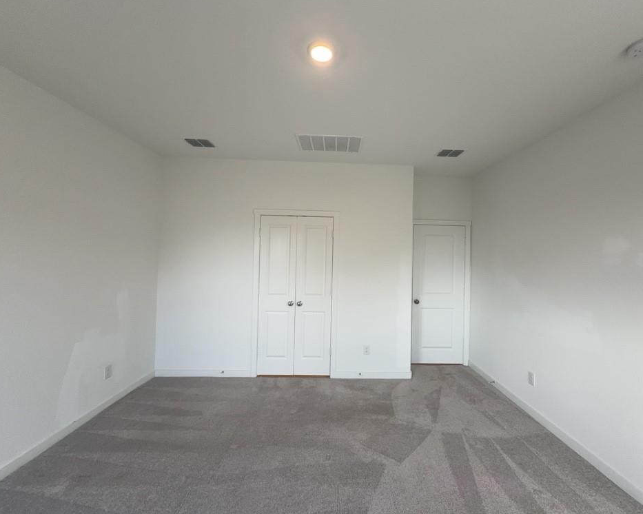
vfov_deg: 84.0
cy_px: 256
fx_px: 285
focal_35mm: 15
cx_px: 345
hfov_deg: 96.6
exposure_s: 1/60
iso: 50
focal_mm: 2.22
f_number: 2.2
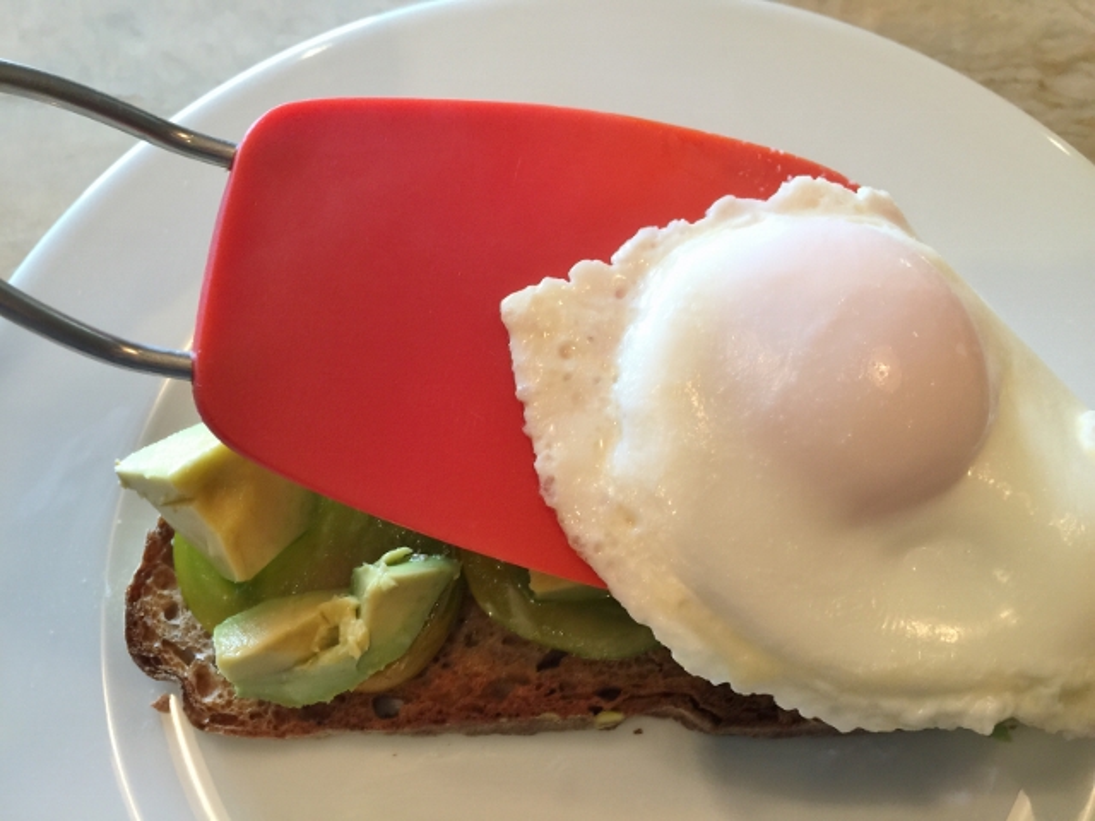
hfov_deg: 61.7
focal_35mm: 29
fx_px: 917
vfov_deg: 48.2
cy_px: 410
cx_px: 548
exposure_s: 1/30
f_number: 2.2
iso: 40
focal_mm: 4.15
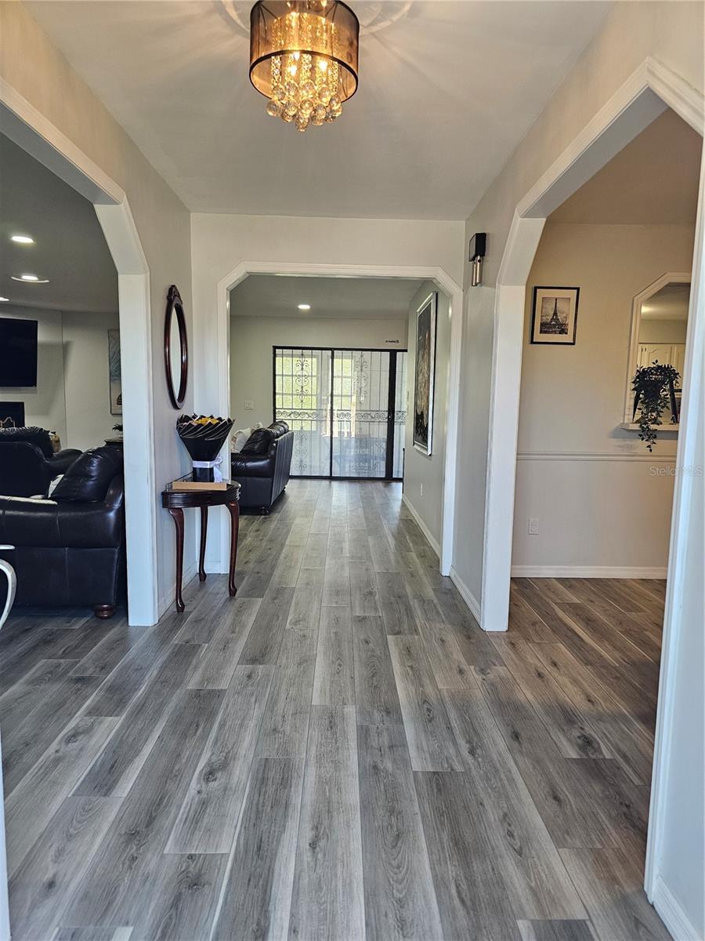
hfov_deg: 58.9
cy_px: 470
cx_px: 352
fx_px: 625
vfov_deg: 73.9
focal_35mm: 23
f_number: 1.7
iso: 200
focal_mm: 6.3
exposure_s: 1/120
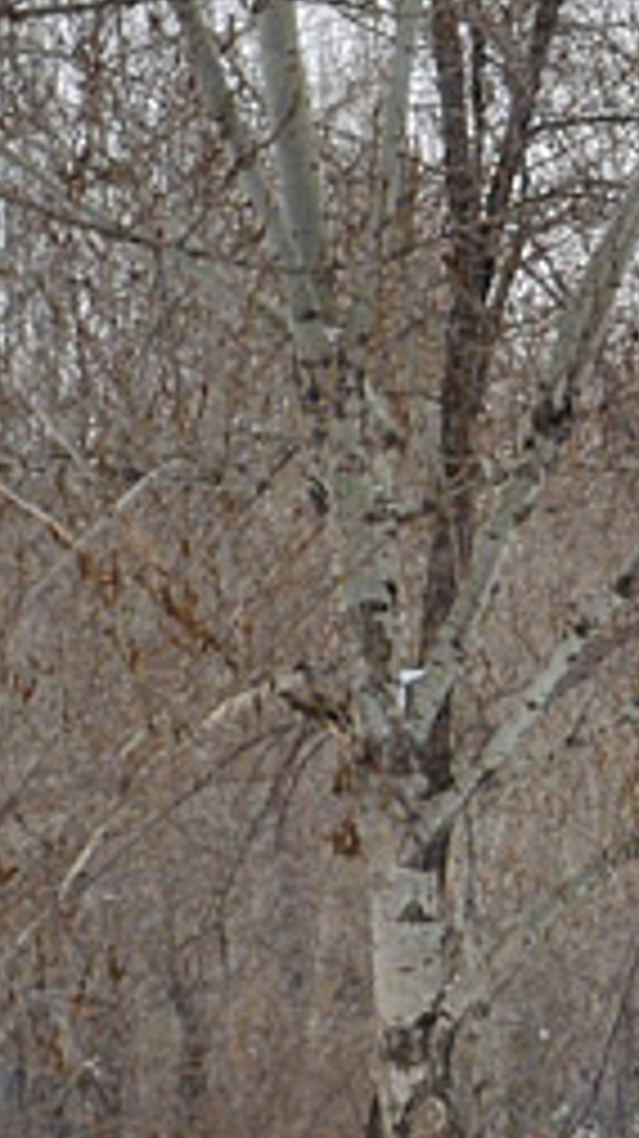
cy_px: 542
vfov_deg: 4.4
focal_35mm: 491
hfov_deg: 2.4
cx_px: 2650
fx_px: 14815
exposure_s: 1/400
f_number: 7.1
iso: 200
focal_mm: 66
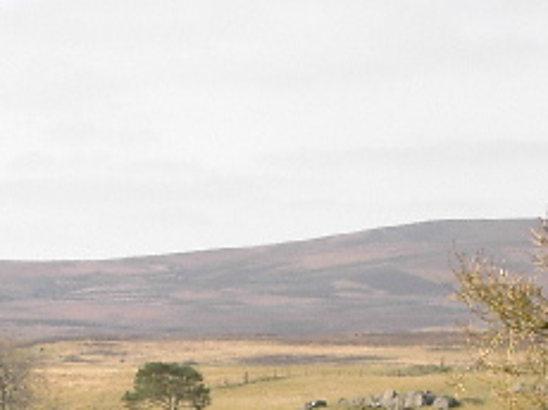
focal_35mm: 324
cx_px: -112
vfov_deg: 4.5
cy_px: 646
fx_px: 5124
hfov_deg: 6.1
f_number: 6.7
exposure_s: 1/200
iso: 100
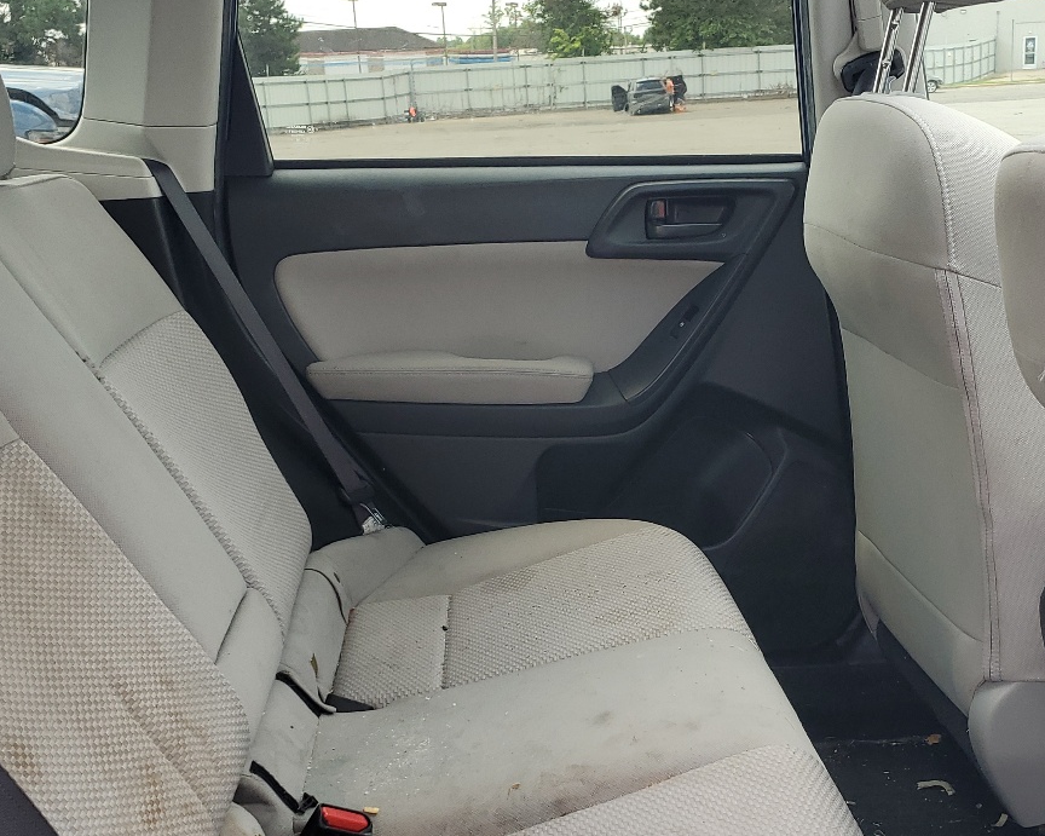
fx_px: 1453
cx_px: 590
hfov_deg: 39.5
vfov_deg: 31.7
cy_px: 584
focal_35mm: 47
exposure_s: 1/333
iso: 50
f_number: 1.5
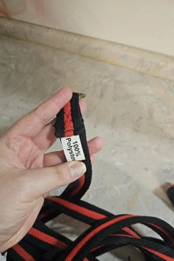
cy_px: 140
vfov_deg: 69.3
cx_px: 80
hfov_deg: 49.5
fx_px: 189
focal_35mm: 26
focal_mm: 6.3
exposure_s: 1/50.3
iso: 800
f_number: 1.7
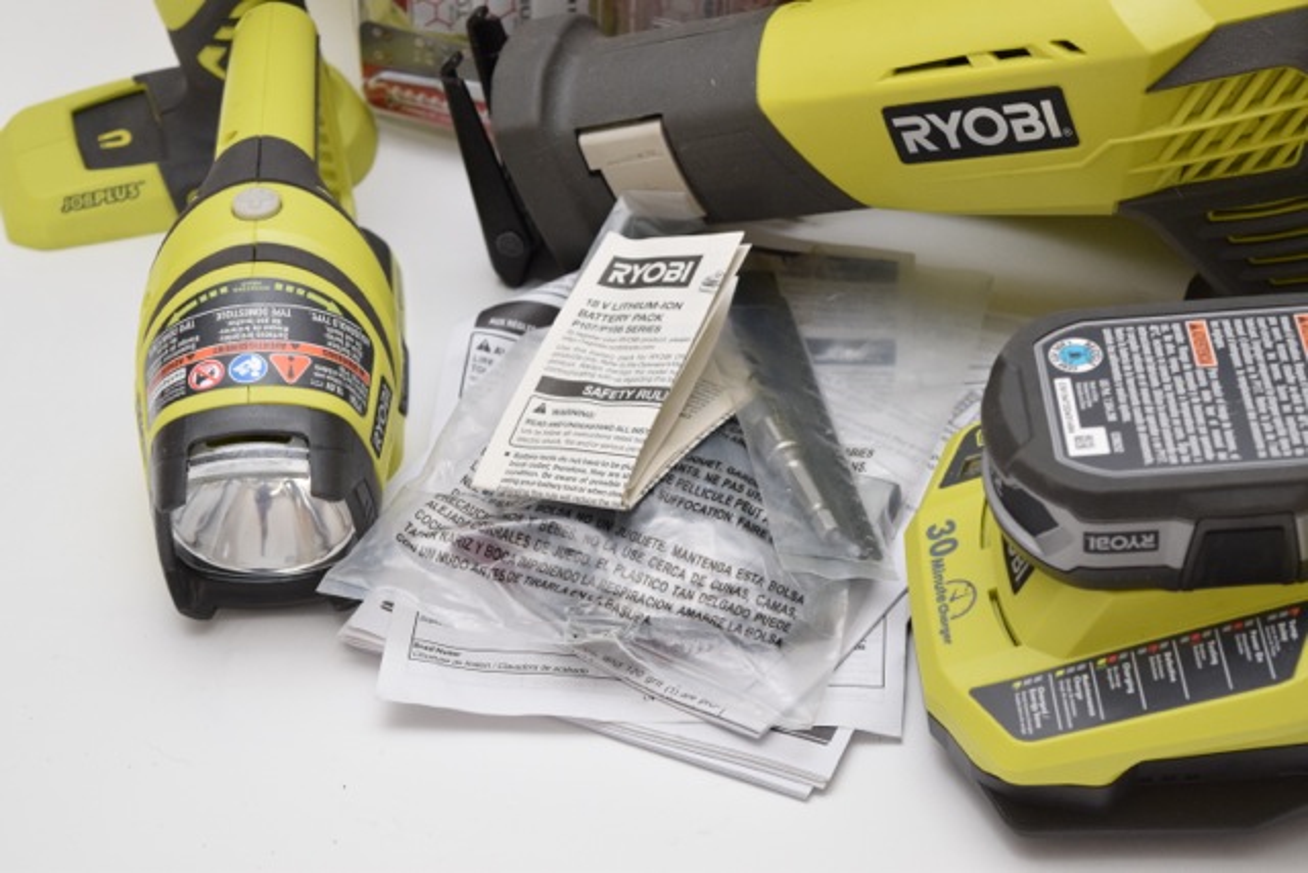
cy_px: 436
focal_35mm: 82
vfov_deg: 16.6
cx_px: 654
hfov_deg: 24.6
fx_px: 2998
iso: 1600
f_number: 5.6
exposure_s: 1/125
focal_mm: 55
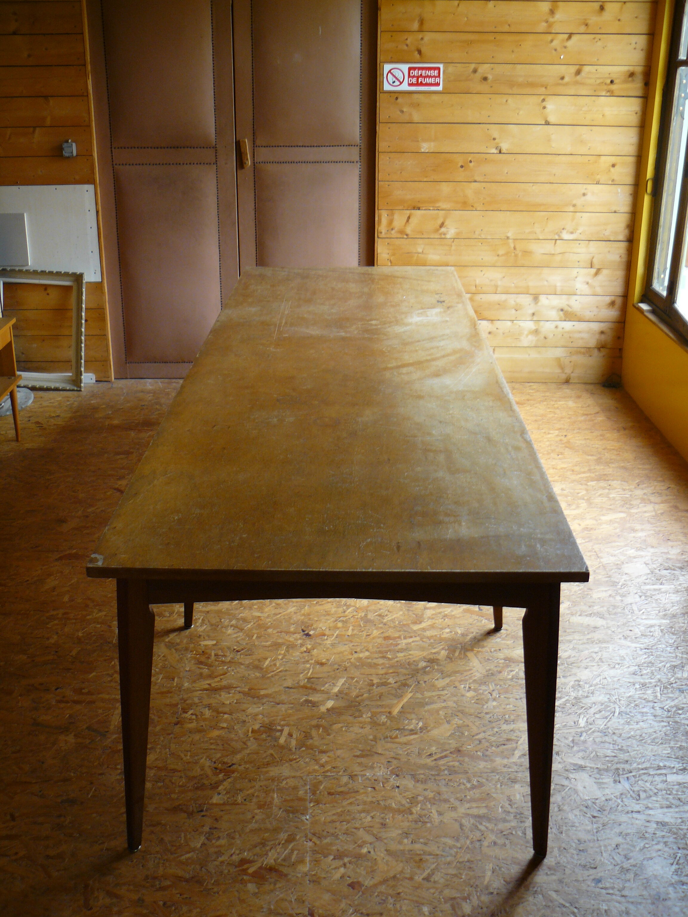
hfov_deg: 39.7
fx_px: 954
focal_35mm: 36
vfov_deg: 51.4
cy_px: 458
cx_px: 344
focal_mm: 6
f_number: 2.8
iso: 100
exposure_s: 1/25
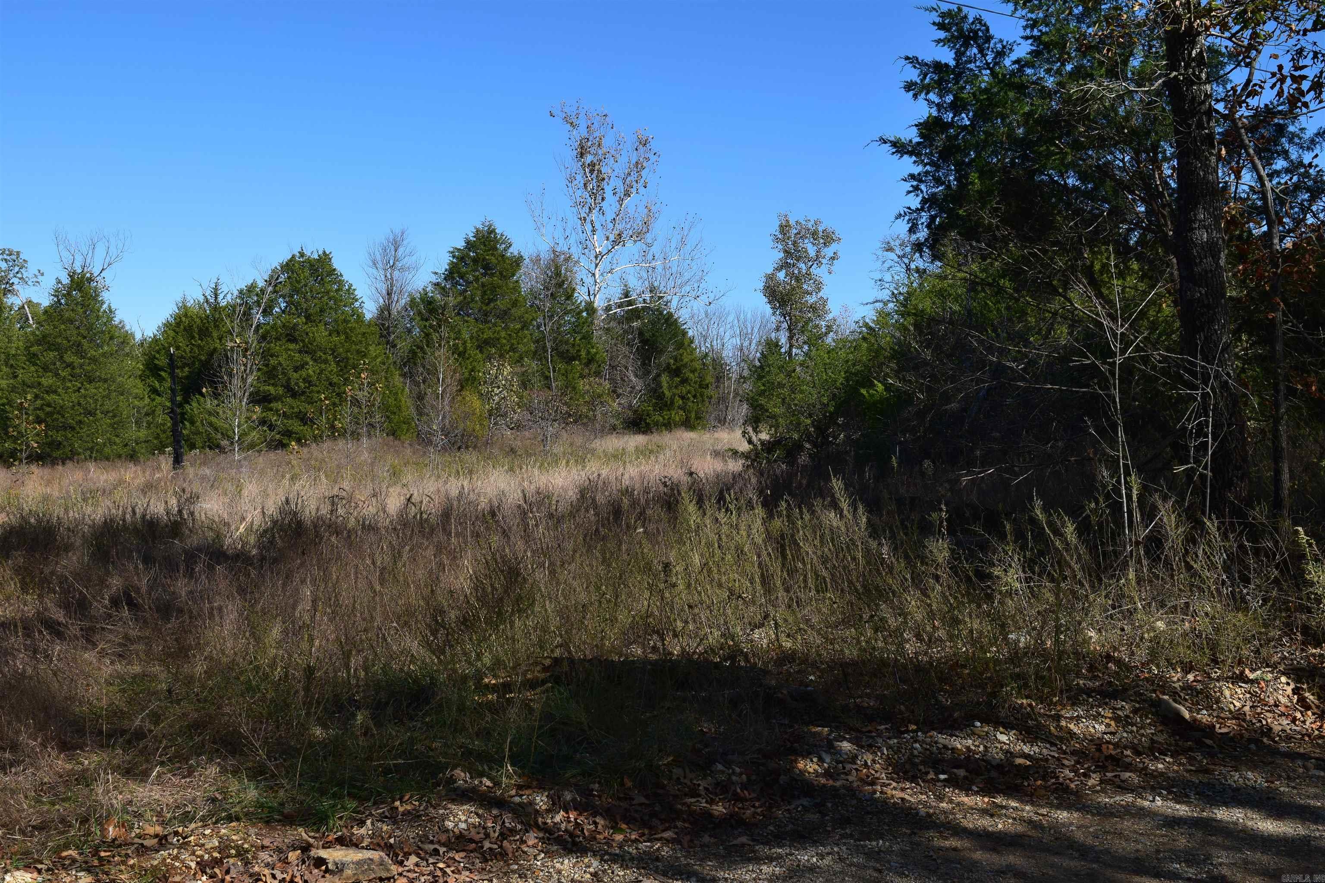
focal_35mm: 42
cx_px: 662
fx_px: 1546
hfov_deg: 46.4
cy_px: 442
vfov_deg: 31.9
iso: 400
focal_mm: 28
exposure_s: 1/500
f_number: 11
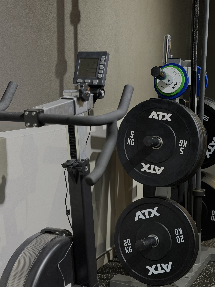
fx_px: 464
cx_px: 124
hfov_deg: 26.1
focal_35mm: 56
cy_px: 152
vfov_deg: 34.3
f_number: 1.78
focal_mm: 6.76
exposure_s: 1/50
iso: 250
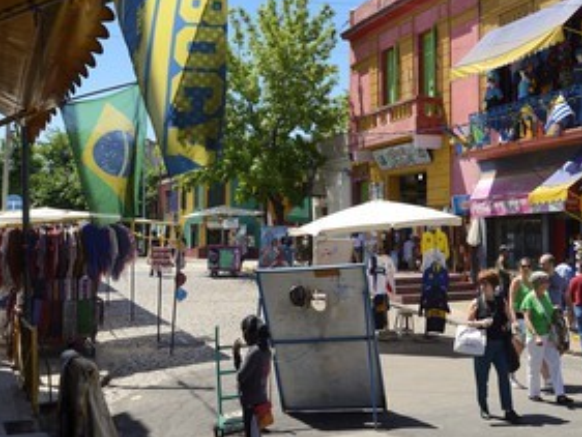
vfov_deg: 31.5
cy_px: 211
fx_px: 774
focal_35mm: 46
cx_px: 433
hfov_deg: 40.1
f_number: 10
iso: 400
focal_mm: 32
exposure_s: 1/500
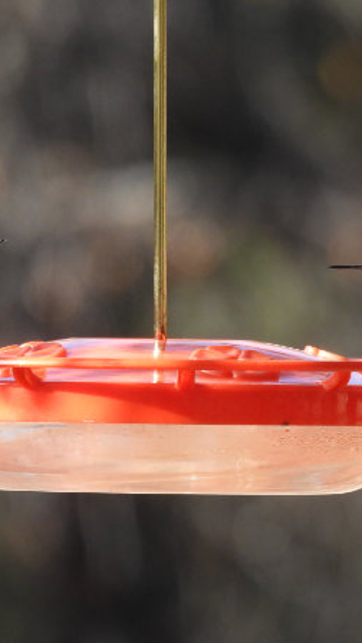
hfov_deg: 1.0
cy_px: 322
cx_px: 194
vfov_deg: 1.8
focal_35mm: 1168
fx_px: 19931
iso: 360
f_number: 5.6
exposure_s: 1/500
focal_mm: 143
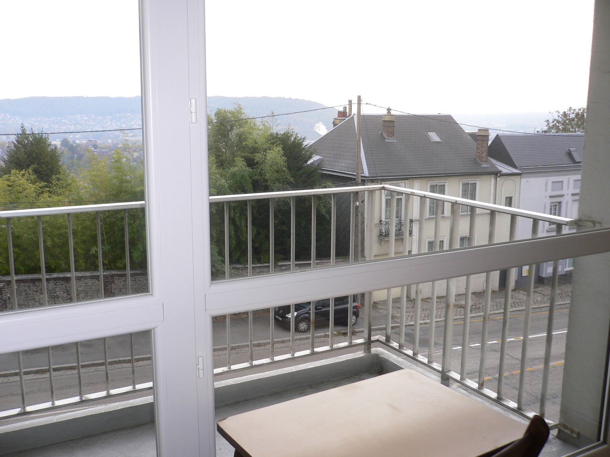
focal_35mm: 35
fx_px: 617
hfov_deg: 52.6
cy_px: 228
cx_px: 305
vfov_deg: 40.7
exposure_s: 1/250
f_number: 2.8
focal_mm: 5.8
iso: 100
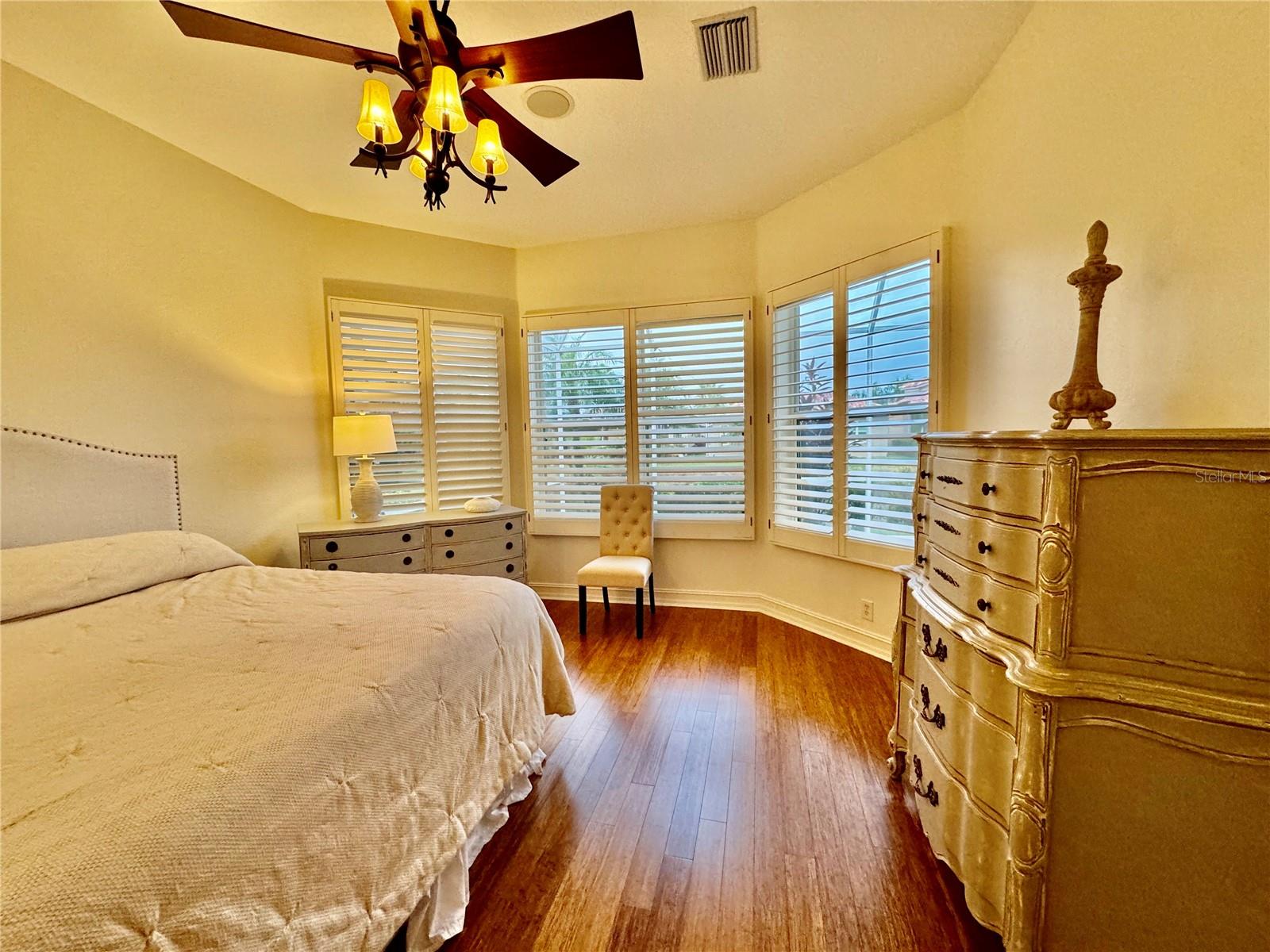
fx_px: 514
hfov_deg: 102.1
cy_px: 476
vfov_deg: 85.7
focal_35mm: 14
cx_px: 635
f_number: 2.2
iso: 250
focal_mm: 2.22
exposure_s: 1/120
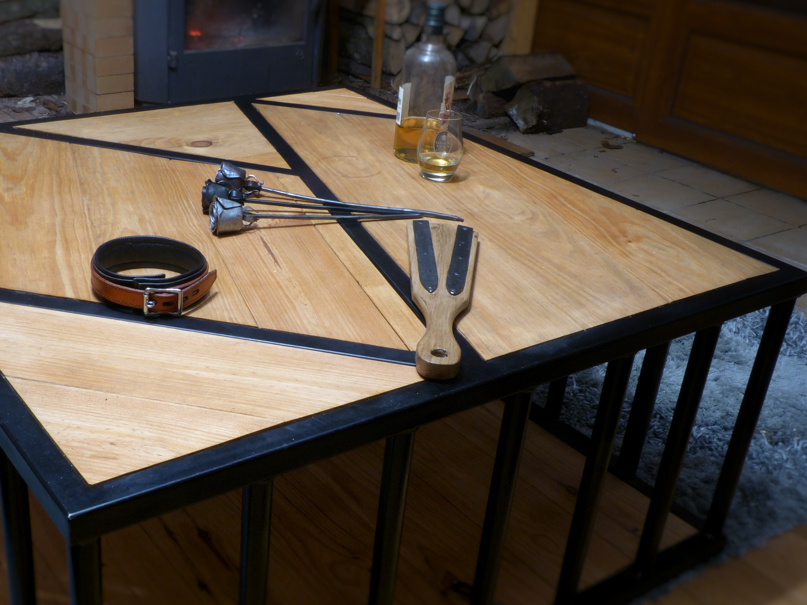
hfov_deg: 44.5
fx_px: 979
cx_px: 306
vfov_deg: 34.3
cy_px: 333
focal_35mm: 42
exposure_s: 1.6
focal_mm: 5.9
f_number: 8
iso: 100
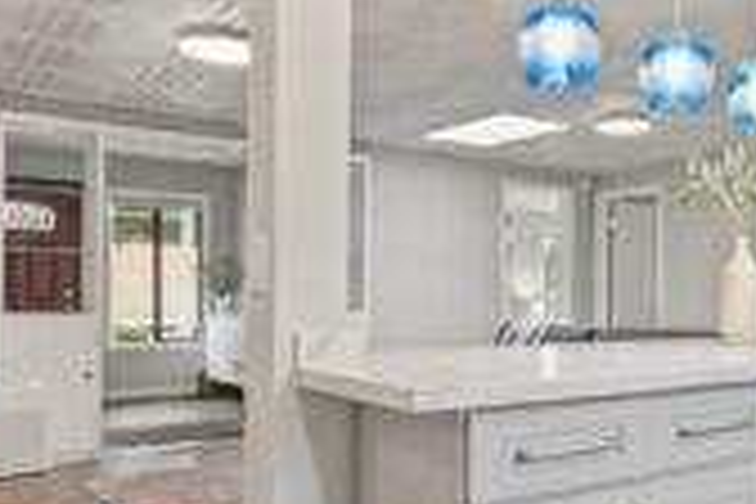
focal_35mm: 38
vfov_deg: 34.9
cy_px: 304
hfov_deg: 48.8
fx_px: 798
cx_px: 562
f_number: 11
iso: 100
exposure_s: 2
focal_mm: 16
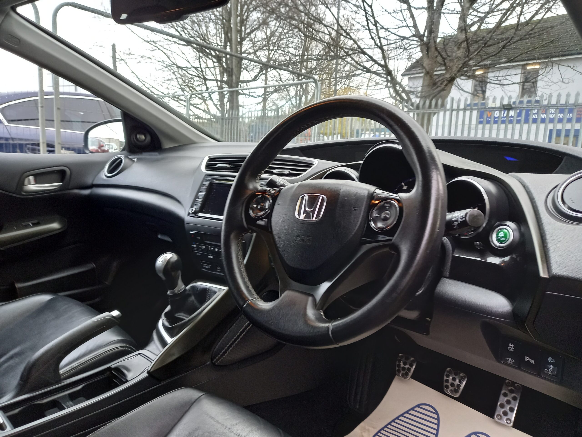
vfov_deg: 54.9
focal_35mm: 25
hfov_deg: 69.4
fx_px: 420
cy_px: 218
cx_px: 291
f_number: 2
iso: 200
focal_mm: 4.6
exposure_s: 1/30
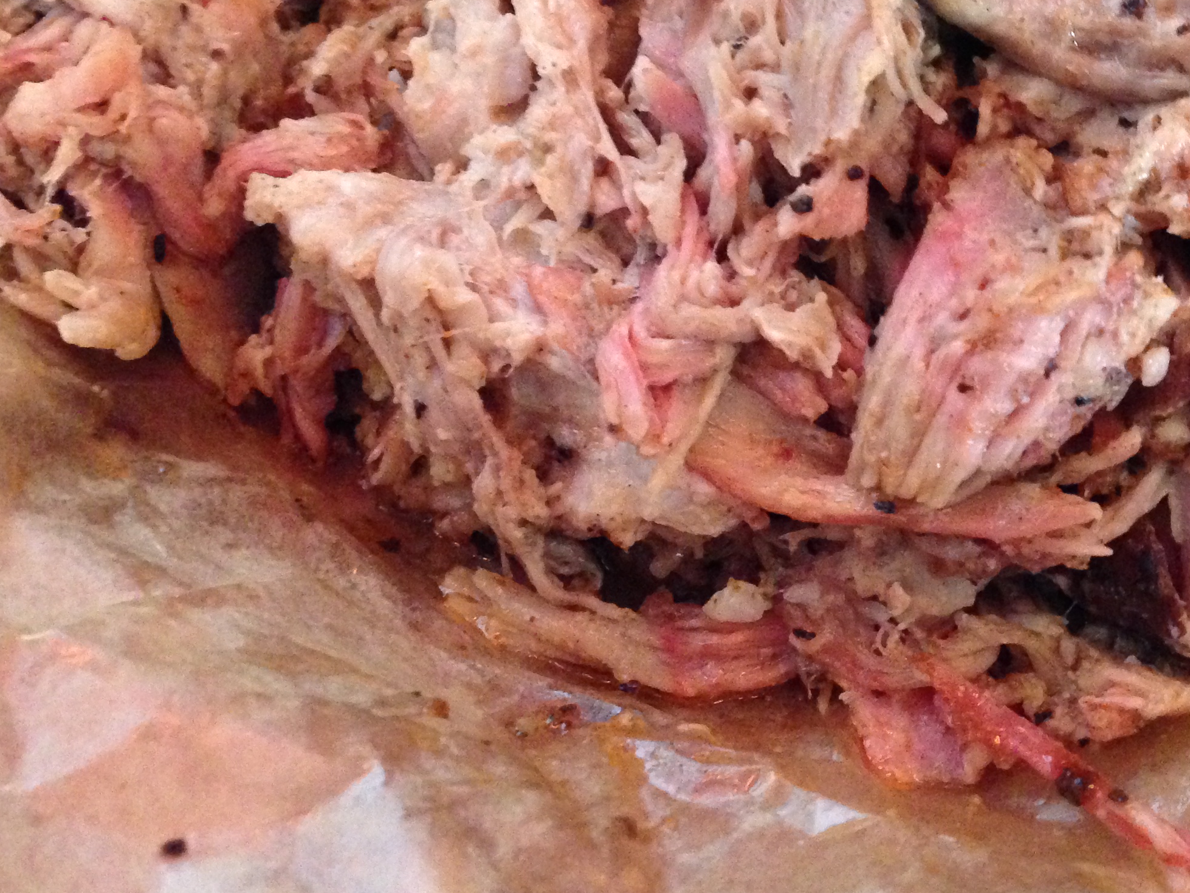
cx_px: 802
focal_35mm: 55
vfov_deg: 26.3
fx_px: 1891
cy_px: 258
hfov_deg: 34.6
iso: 640
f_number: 2.4
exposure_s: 1/15
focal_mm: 4.12
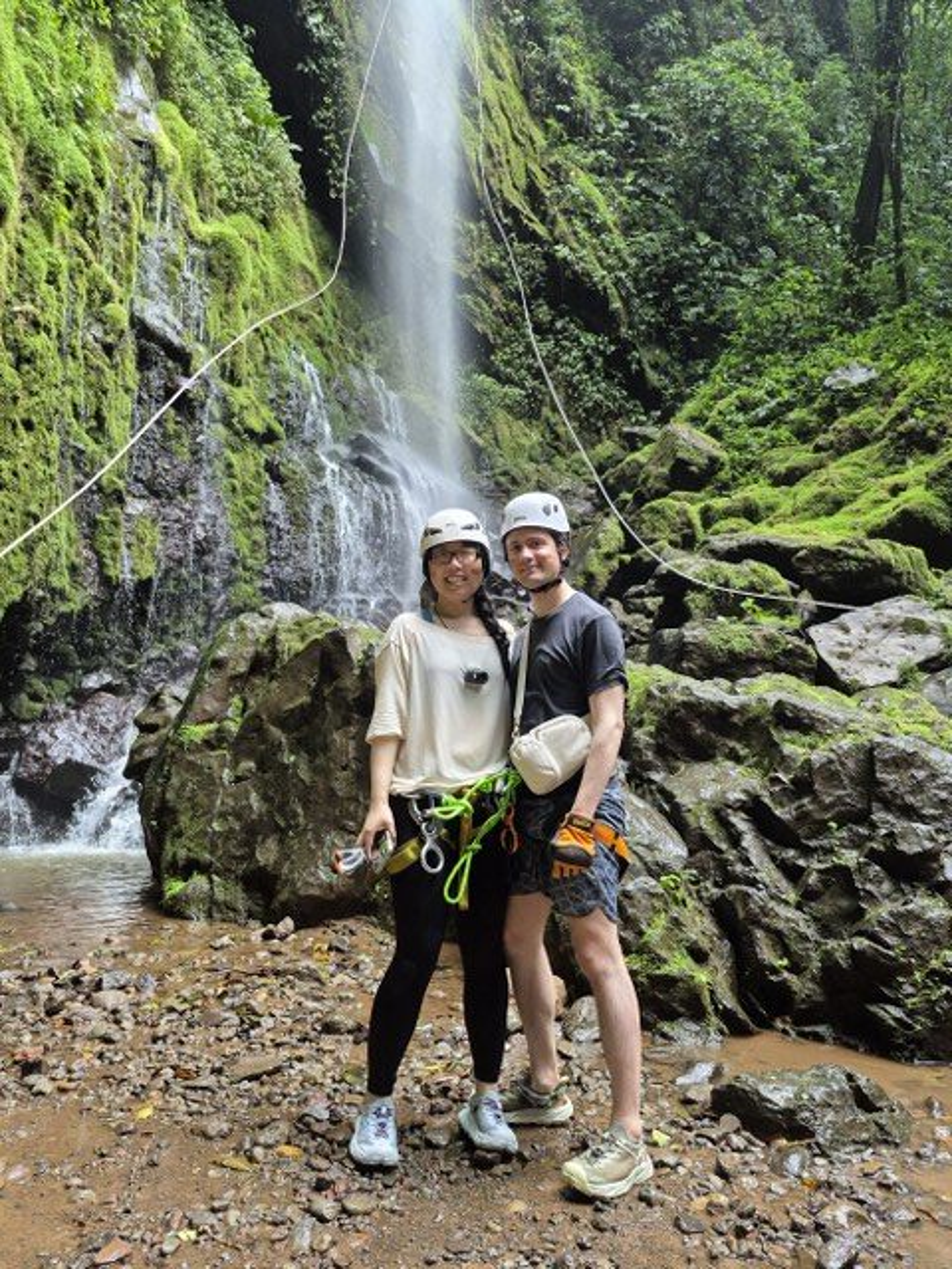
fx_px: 843
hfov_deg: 58.9
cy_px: 634
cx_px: 476
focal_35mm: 23
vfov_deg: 73.9
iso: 640
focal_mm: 5.4
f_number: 1.8
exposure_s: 1/120
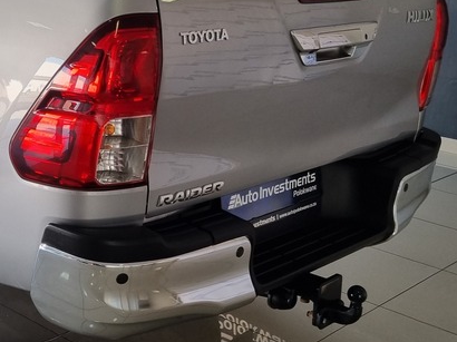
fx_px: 858
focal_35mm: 65
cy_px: 120
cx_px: 18
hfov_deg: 28.3
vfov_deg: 22.5
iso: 50
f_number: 1.8
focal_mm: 5.4
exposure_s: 1/179
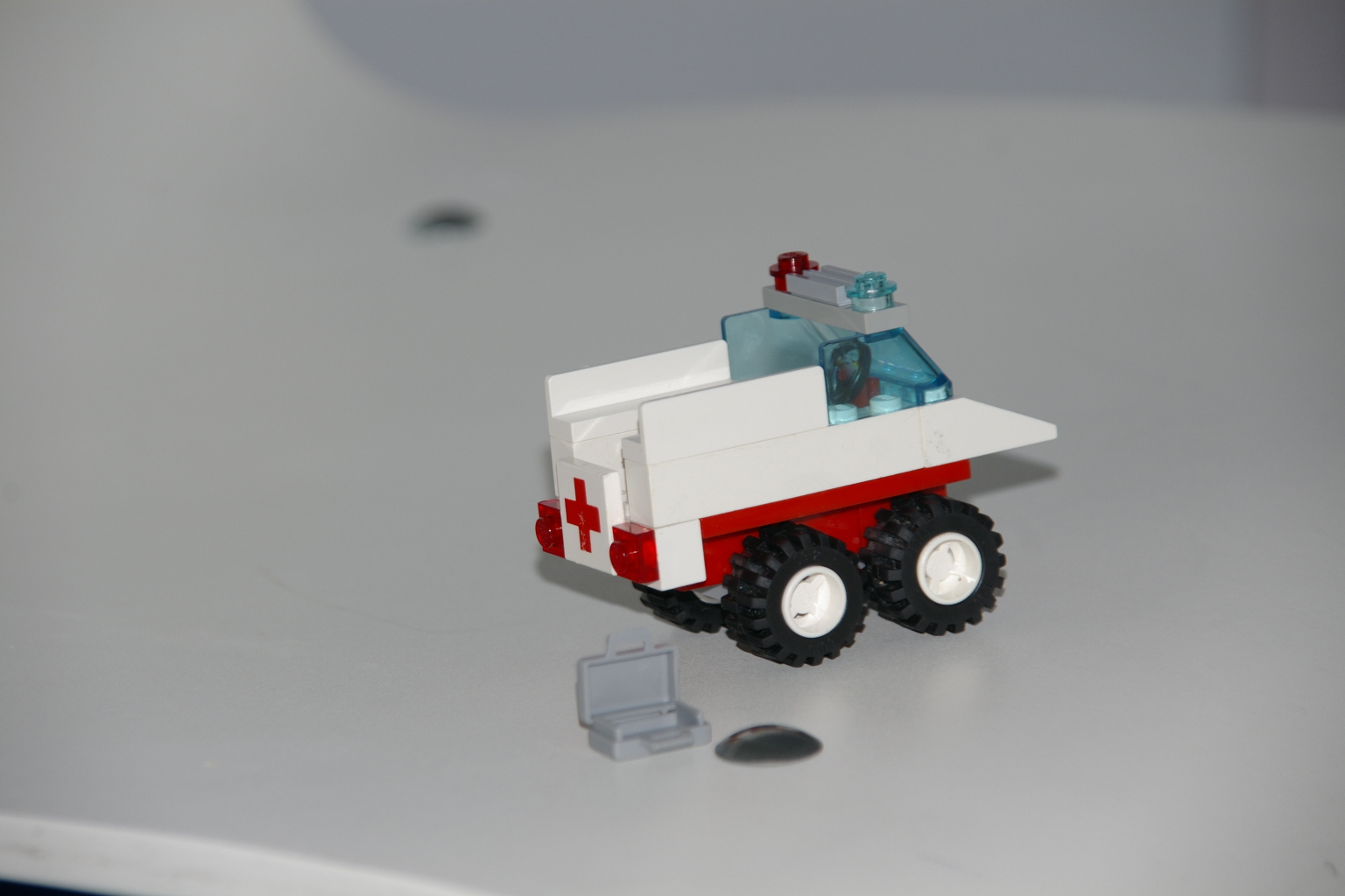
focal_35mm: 300
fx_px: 11207
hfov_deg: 6.9
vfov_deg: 4.6
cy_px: 448
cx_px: 672
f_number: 6.7
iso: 200
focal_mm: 200
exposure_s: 1/180
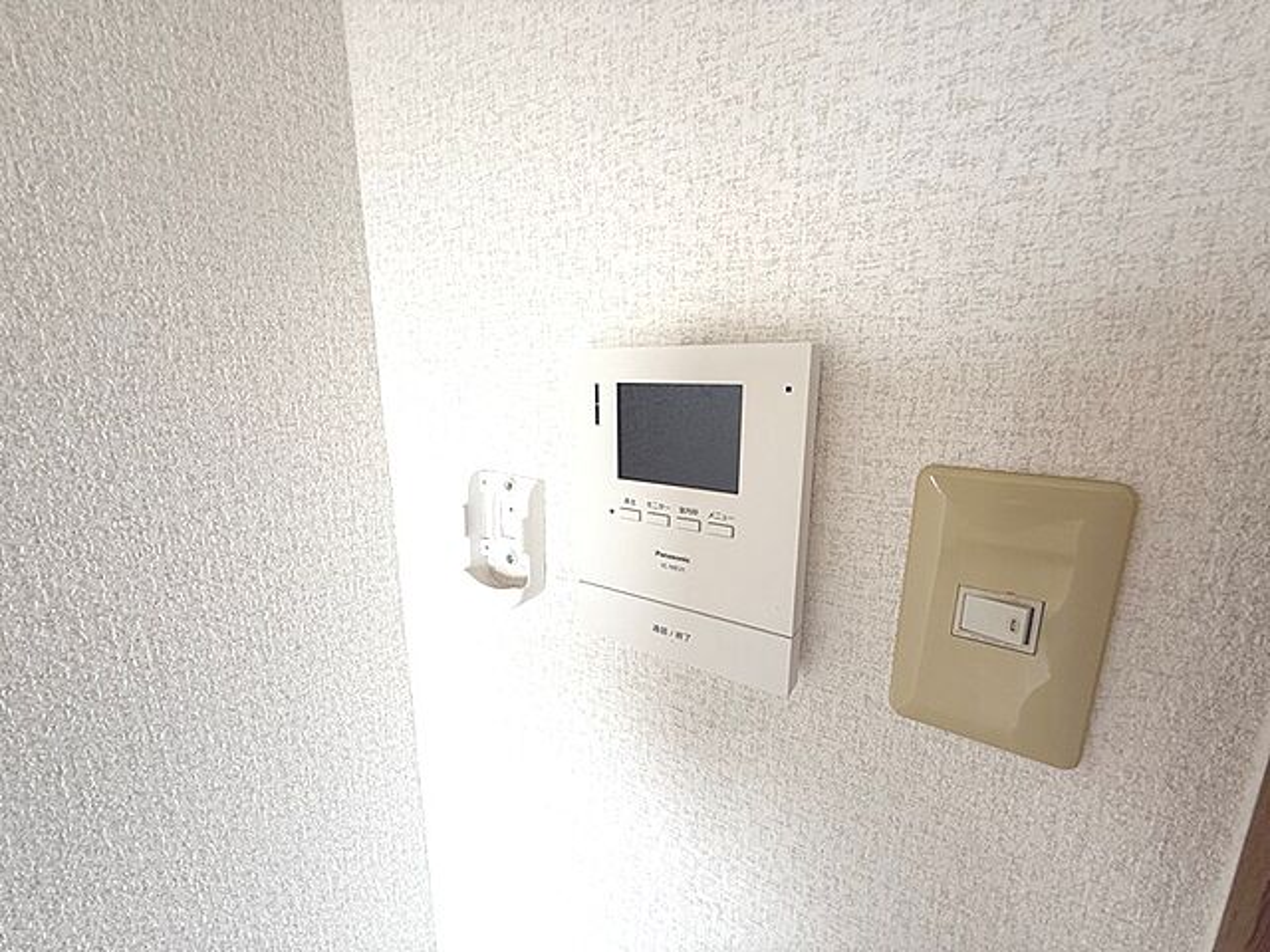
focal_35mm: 14
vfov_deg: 85.7
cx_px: 635
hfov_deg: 102.1
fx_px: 514
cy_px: 476
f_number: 2.2
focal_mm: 2.22
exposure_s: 1/99
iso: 160
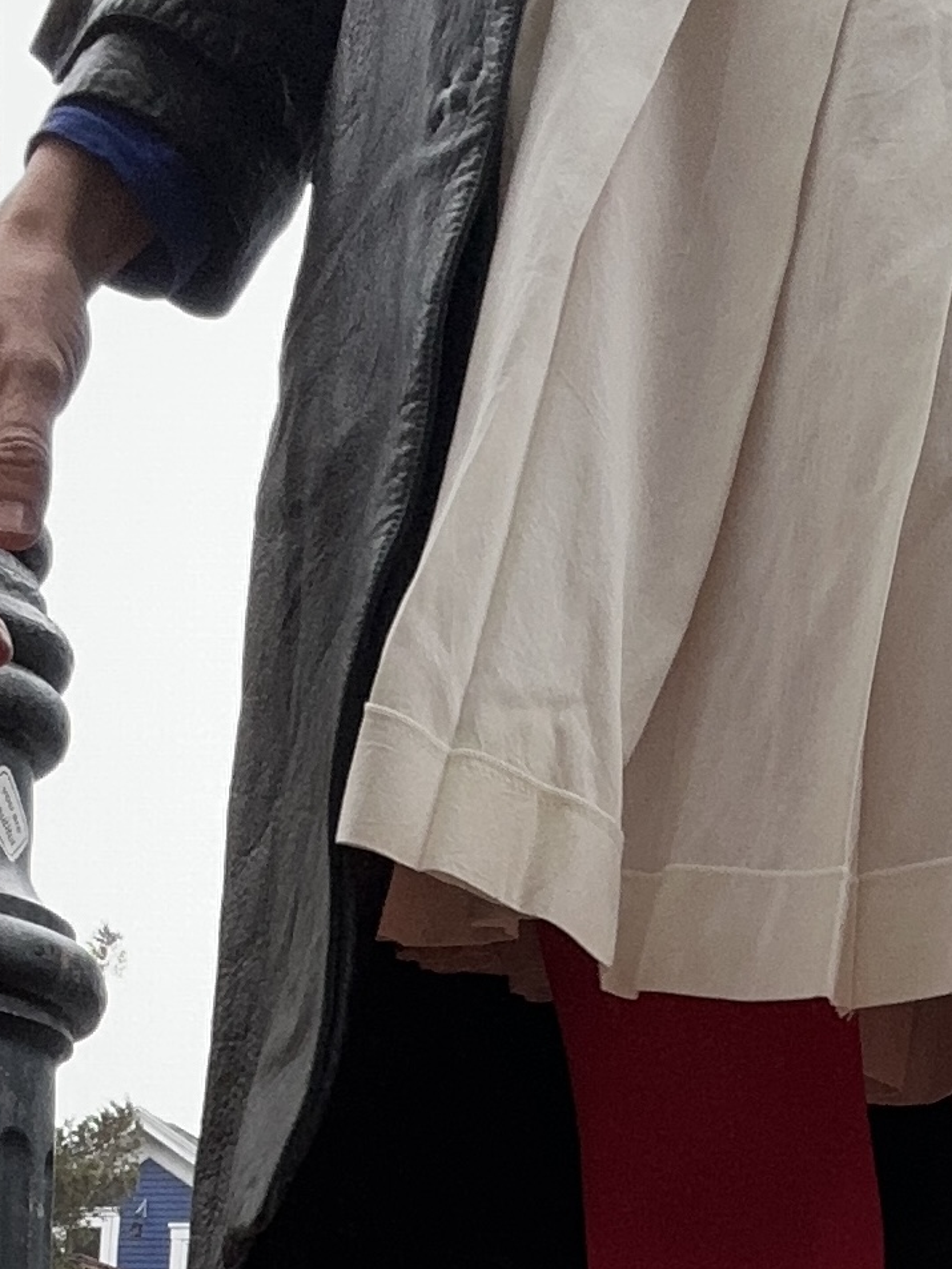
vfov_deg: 24.0
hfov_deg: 17.4
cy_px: 1030
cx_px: 1220
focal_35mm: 80
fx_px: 2933
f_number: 1.9
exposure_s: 1/121
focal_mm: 2.69
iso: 25
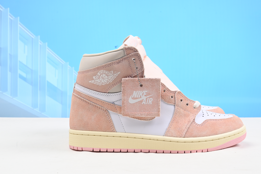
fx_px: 384
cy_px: 67
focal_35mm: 53
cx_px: 136
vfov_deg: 25.5
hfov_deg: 37.5
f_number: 16
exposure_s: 1/2
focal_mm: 39
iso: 100
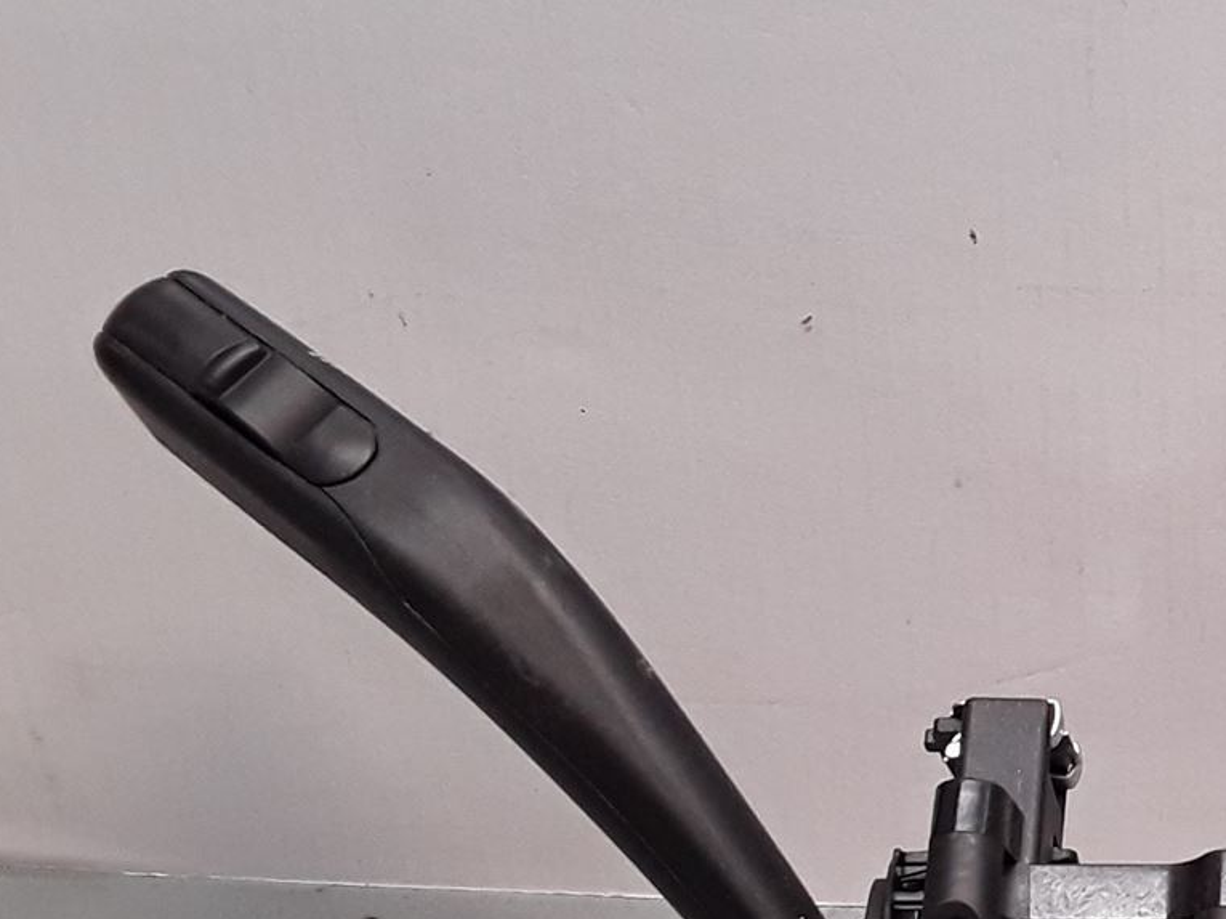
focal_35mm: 75
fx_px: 2655
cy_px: 757
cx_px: 1425
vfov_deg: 19.4
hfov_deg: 23.9
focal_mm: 2.91
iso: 100
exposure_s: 1/110
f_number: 1.9
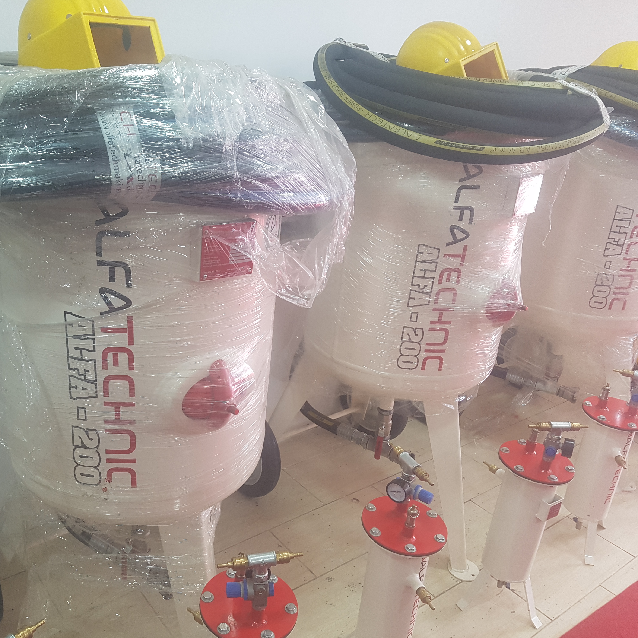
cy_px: 316
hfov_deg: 51.7
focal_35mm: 31
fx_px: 646
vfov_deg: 52.5
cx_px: 223
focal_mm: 4.2
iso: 80
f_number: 1.7
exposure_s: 1/50
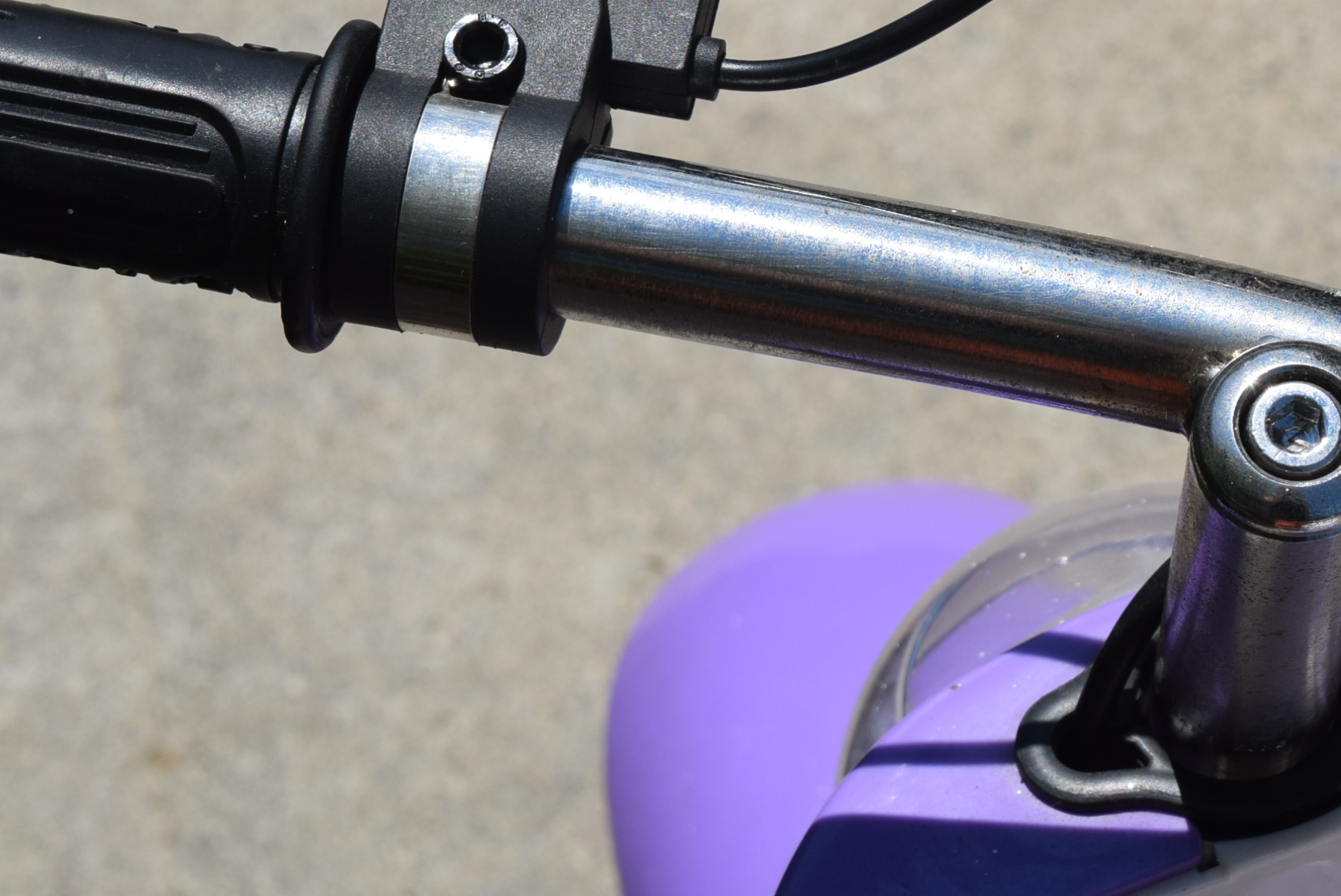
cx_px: 1161
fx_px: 5438
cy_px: 488
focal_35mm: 146
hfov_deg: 13.9
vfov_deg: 9.4
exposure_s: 1/500
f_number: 11
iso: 200
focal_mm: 55
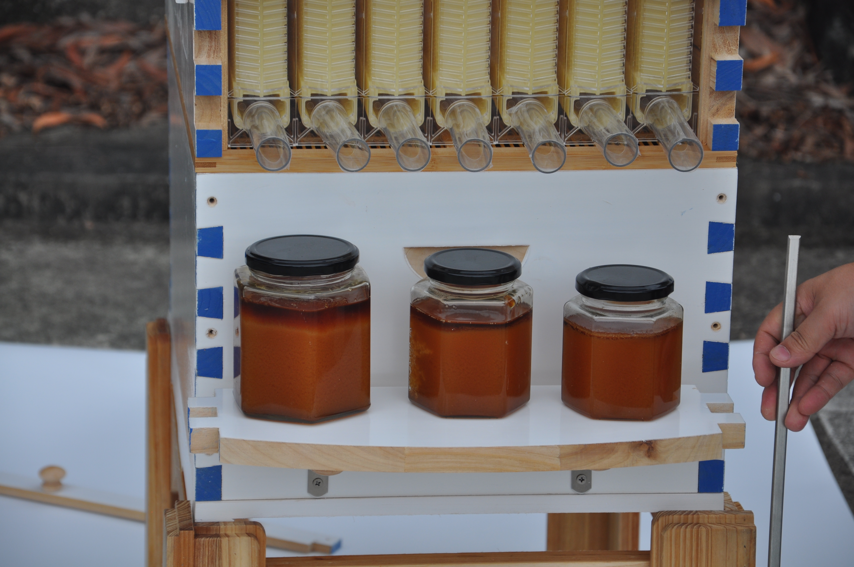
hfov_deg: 13.1
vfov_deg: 8.7
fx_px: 3732
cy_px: 284
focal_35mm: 158
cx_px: 427
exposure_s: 1/640
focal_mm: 105
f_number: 6.3
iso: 200
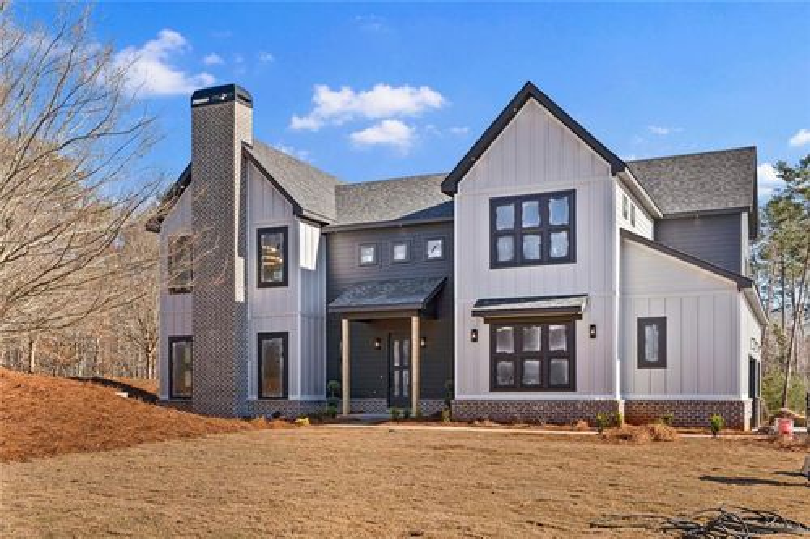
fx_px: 810
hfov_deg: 53.1
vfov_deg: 36.8
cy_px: 270
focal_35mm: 36
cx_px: 405
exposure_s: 1/400
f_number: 6.3
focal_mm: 24
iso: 100
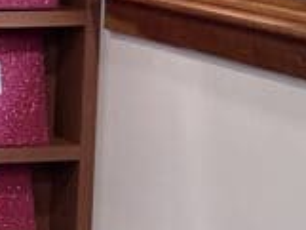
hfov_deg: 9.2
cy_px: -23
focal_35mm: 194
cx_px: -407
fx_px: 1716
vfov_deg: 7.6
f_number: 1.5
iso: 160
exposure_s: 1/60
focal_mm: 5.7
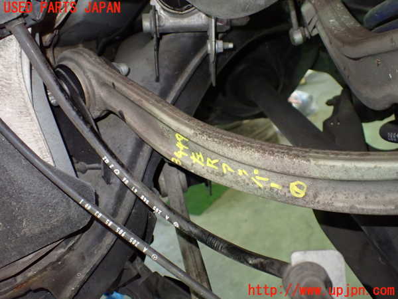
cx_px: 199
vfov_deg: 46.8
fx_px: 345
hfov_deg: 60.0
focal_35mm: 30
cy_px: 150
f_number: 2.3
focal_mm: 5.4
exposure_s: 1/40
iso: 800
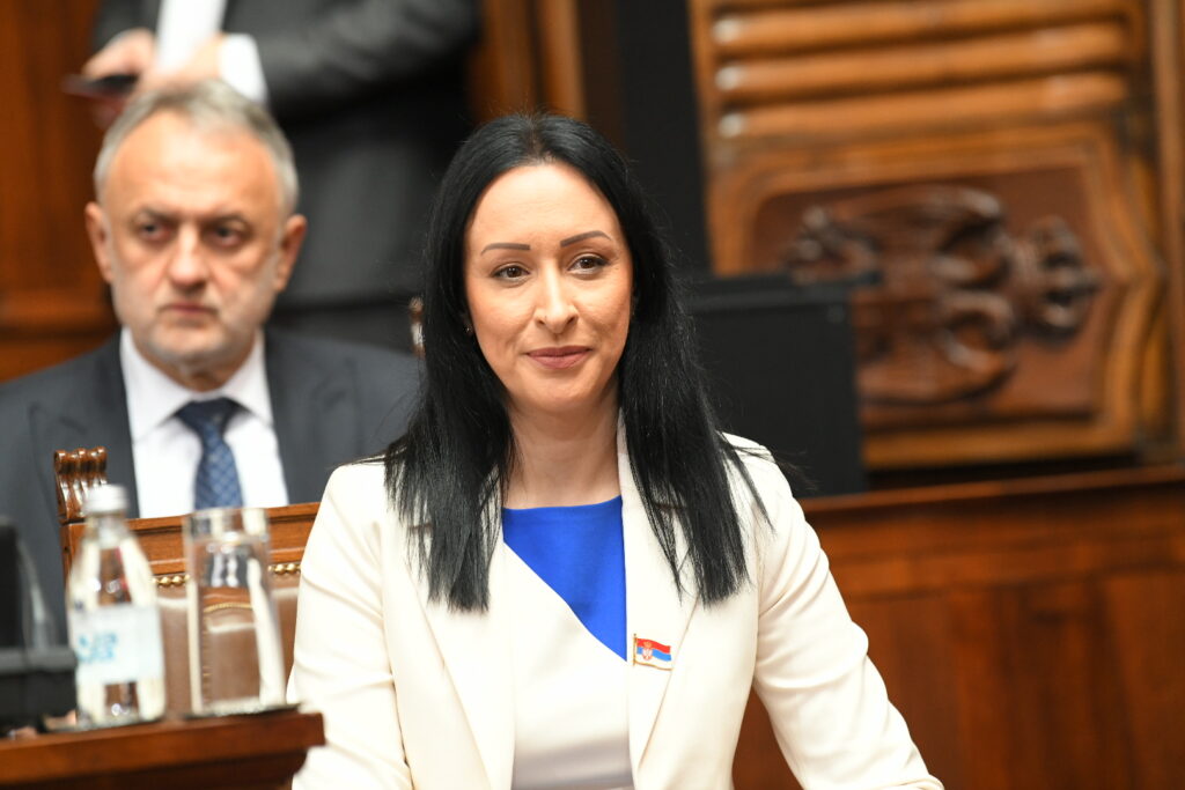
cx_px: 592
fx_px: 6584
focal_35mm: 200
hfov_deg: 10.3
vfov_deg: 6.9
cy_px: 395
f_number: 4
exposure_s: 1/320
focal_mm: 200
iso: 3200
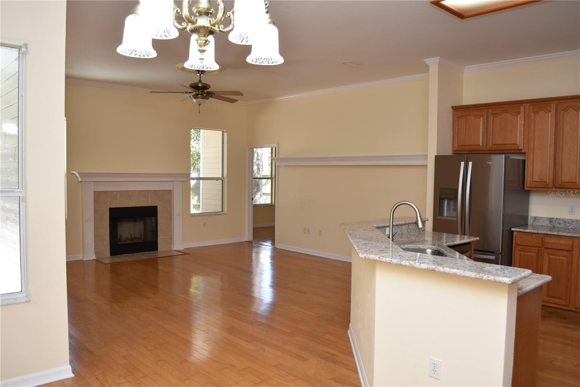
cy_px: 194
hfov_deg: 67.4
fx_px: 435
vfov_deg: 47.9
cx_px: 290
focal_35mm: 27
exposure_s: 1/60
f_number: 4
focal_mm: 18
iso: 200
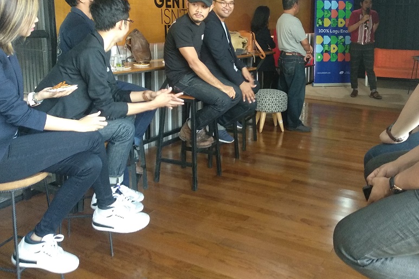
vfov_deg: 37.4
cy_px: 89
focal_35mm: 35
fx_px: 407
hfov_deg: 54.0
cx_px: 254
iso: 800
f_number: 2.2
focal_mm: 3.81
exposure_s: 1/24
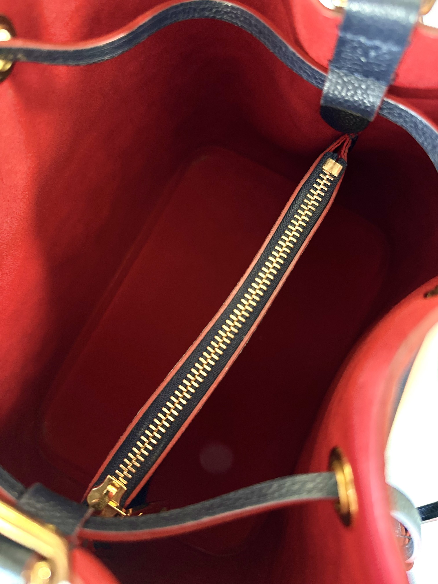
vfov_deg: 71.6
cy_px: 292
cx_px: 219
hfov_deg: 56.8
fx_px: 405
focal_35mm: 24
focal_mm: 6.86
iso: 1000
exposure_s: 1/25
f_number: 1.78
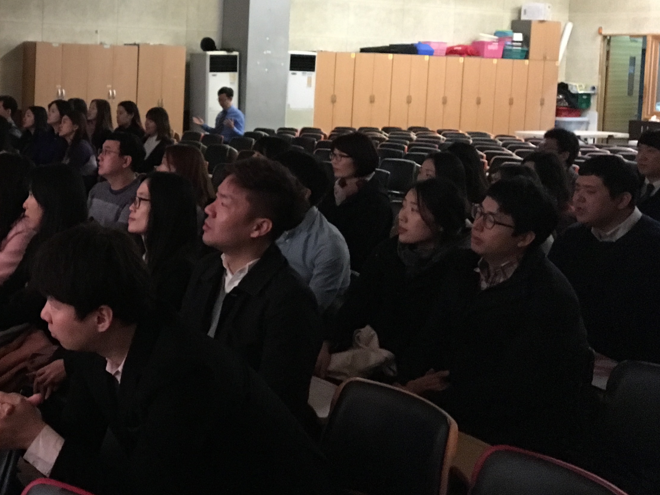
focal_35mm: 53
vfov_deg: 27.2
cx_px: 90
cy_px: 122
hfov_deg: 34.5
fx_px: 1011
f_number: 2.2
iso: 320
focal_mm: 4.15
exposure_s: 1/15
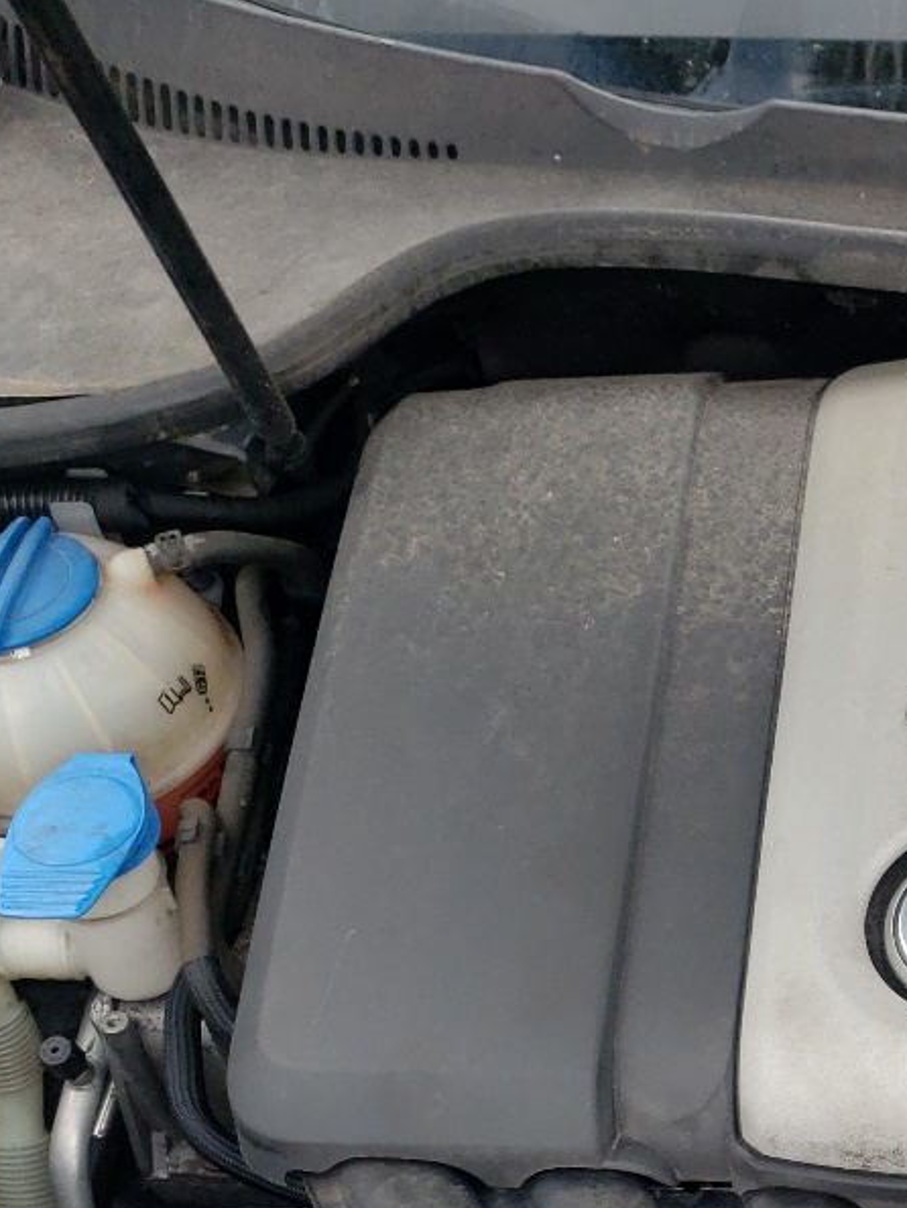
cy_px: 1119
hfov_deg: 19.1
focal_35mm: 70
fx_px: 2444
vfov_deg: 26.7
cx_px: 1247
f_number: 1.5
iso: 50
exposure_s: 1/833
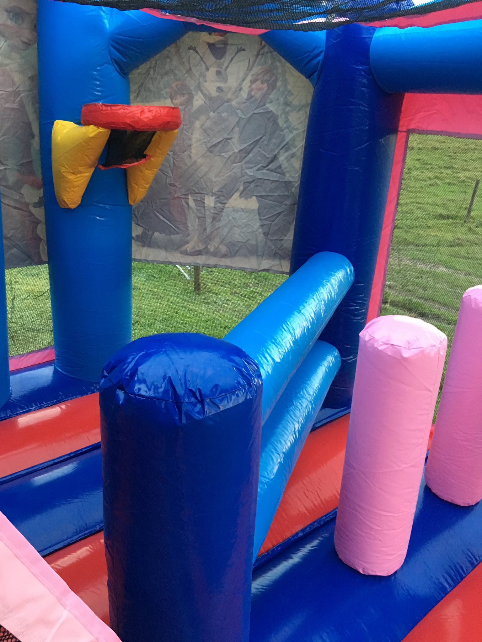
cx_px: 241
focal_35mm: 29
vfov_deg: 61.7
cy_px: 321
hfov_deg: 48.2
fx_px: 538
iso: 200
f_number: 2.2
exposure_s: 1/30
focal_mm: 4.15
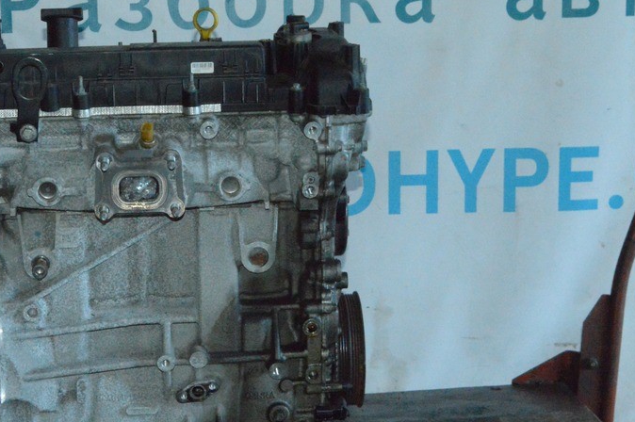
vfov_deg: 16.6
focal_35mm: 82
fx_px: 1445
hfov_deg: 24.6
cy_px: 245
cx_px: 172
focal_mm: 36
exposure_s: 1/100
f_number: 16
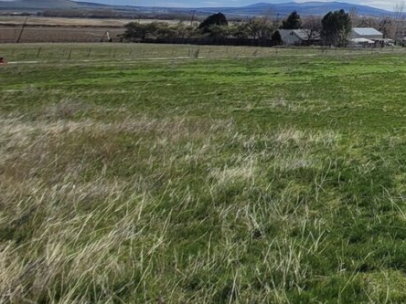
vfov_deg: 27.1
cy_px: -127
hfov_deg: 30.0
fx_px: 481
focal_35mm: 41
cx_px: 587
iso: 64
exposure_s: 1/4210
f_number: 2.2
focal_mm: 2.2
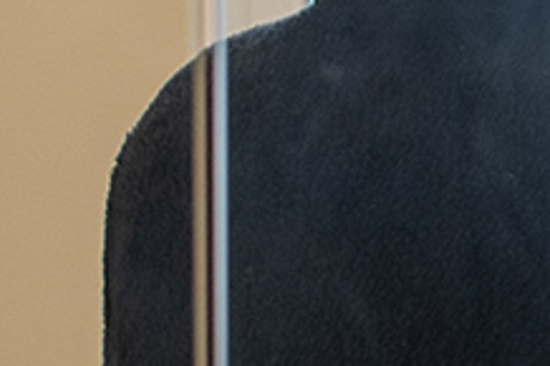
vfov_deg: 3.6
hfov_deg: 5.2
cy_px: 225
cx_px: 1365
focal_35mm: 386
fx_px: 5893
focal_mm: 70
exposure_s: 1/80
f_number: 2.8
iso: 320
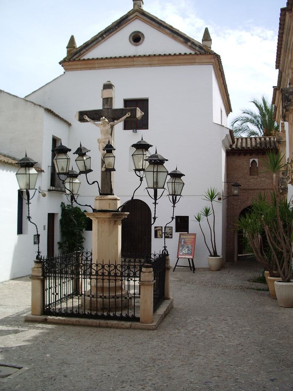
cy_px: 196
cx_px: 146
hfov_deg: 40.7
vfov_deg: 52.6
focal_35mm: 35
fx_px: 395
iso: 50
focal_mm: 5.8
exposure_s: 1/500
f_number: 4.3
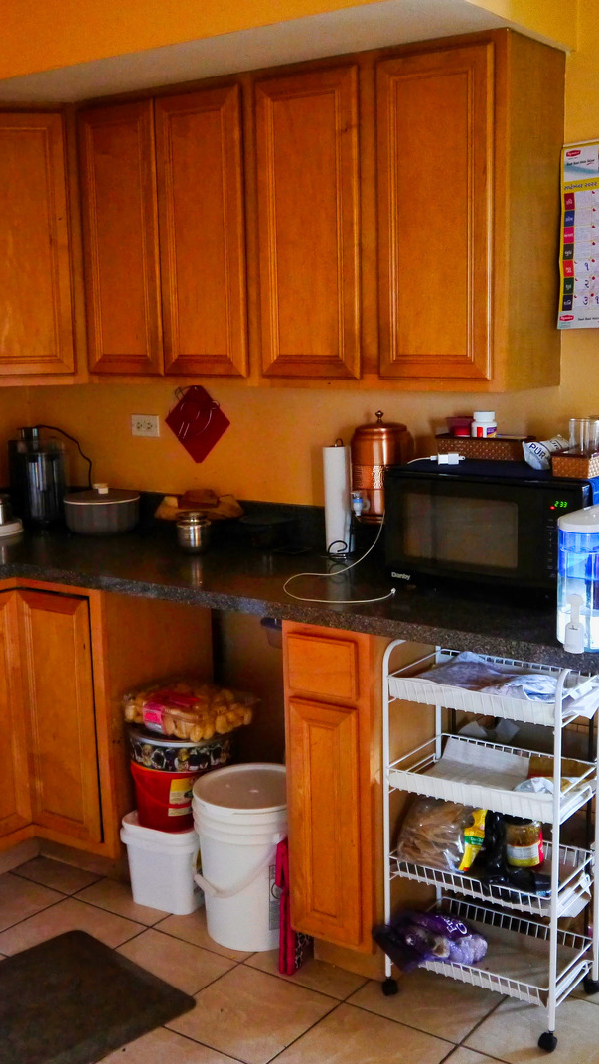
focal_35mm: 41
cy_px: 534
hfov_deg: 29.0
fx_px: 1157
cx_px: 338
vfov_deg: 49.4
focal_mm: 14
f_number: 3.5
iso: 1600
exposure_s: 1/13
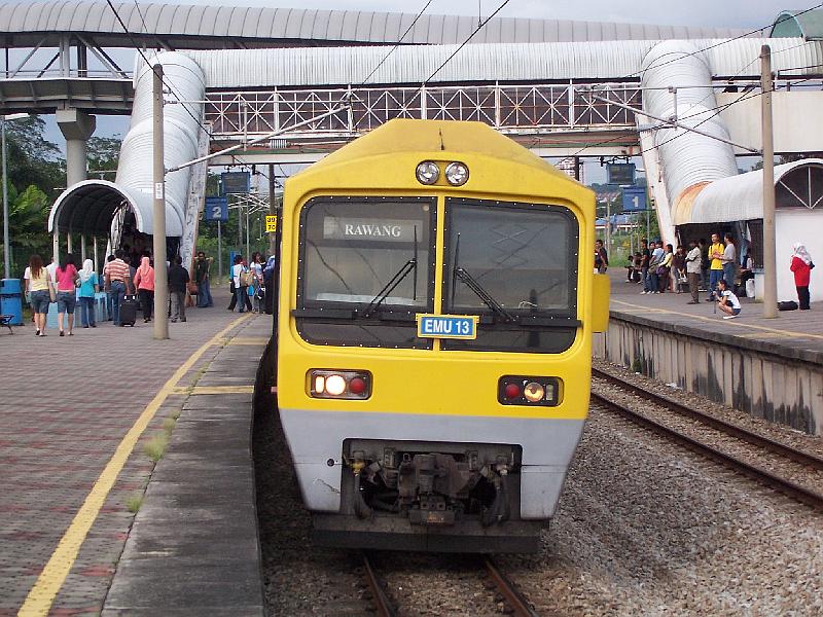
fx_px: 2425
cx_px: 412
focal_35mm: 102
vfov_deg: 14.5
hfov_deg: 19.3
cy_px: 308
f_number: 4
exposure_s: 1/180
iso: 140
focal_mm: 17.5
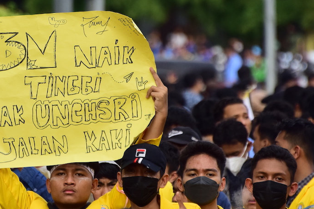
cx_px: 83
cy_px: 77
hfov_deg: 3.0
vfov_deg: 2.0
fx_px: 5967
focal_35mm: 684
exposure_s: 1/2000
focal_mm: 250
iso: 500
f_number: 5.6
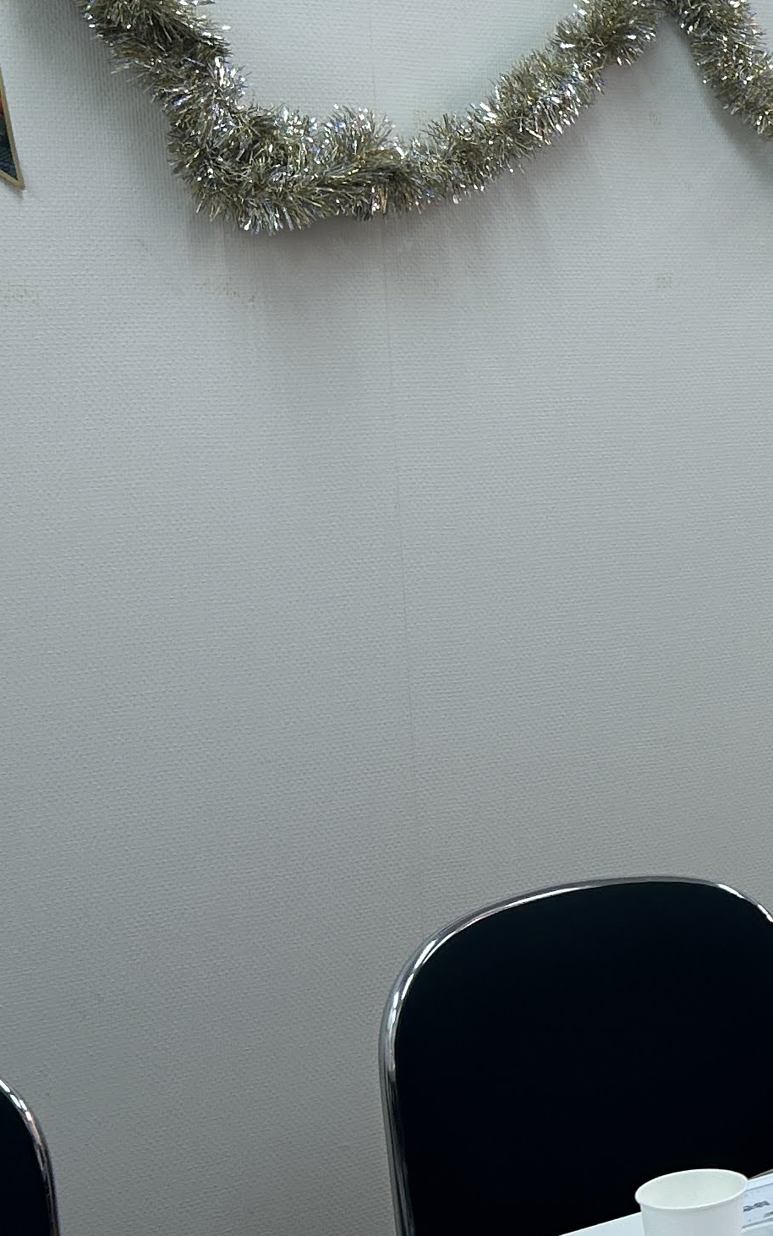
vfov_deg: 27.1
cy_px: 569
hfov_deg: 14.8
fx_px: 2561
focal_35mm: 76
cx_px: 1429
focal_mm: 5.7
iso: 50
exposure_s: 1/100
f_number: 1.5
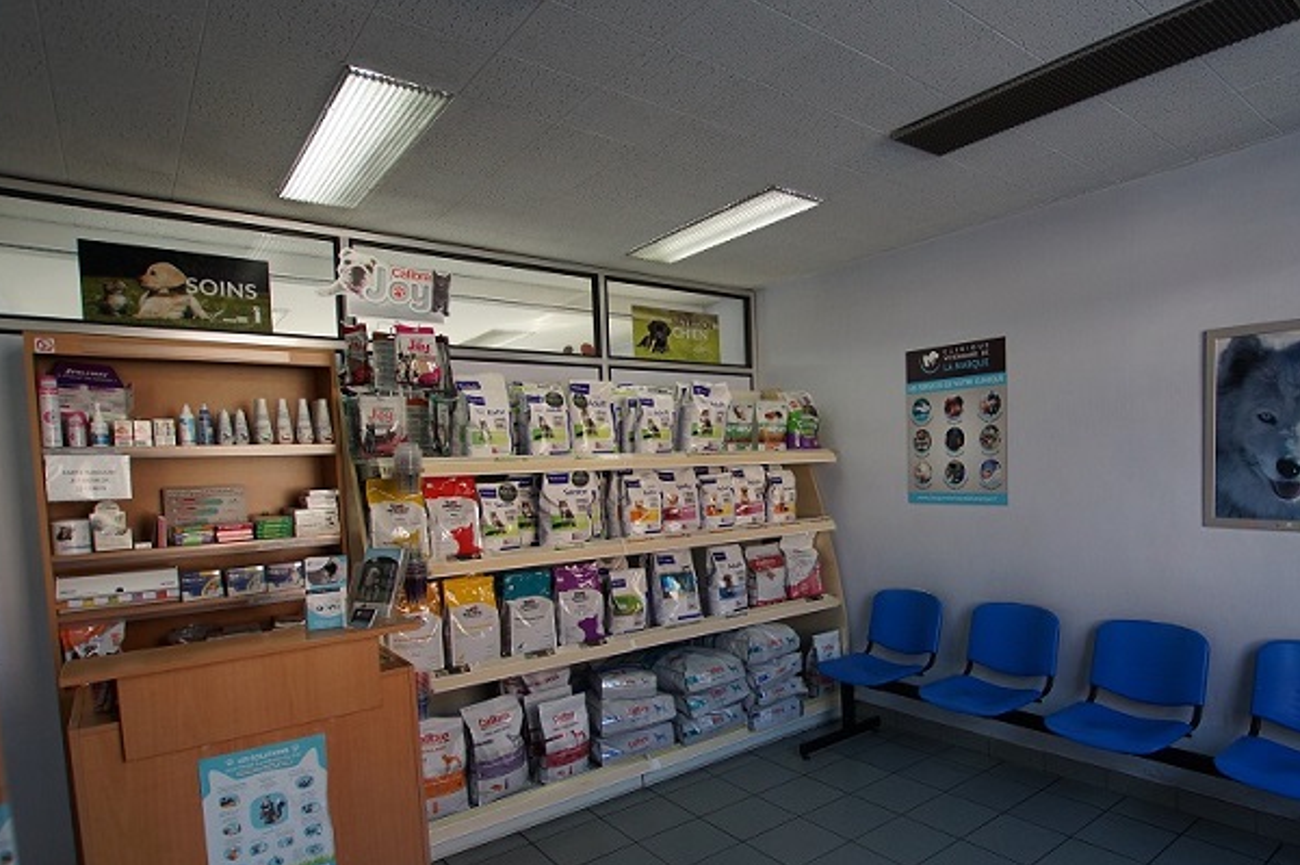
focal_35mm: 20
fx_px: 722
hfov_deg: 82.3
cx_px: 817
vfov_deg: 61.6
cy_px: 490
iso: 320
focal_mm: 10
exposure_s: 1/160
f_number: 4
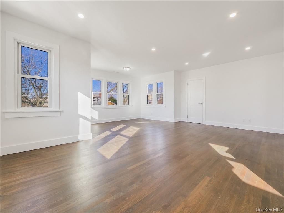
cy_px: 106
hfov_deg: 102.1
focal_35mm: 14
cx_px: 142
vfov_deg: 85.7
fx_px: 115
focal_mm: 7
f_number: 8
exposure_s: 1/50
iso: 800
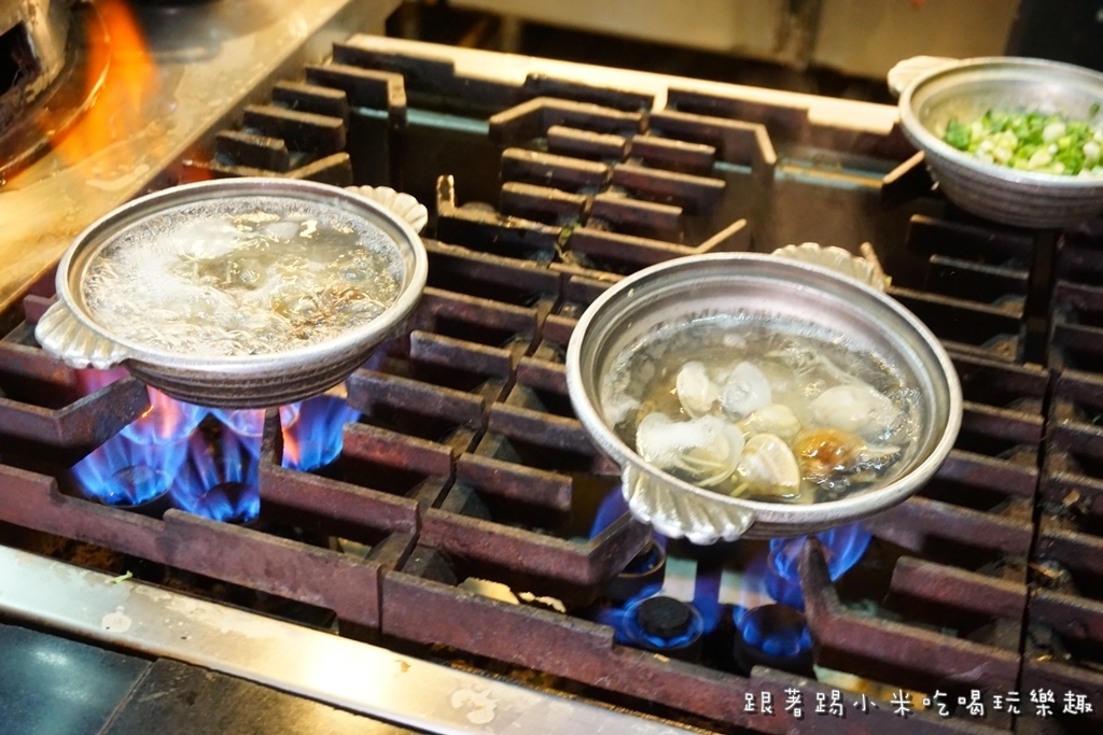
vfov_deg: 29.9
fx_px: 1379
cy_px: 368
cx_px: 552
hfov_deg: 43.6
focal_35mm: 45
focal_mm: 30
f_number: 5
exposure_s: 1/40
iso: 3200
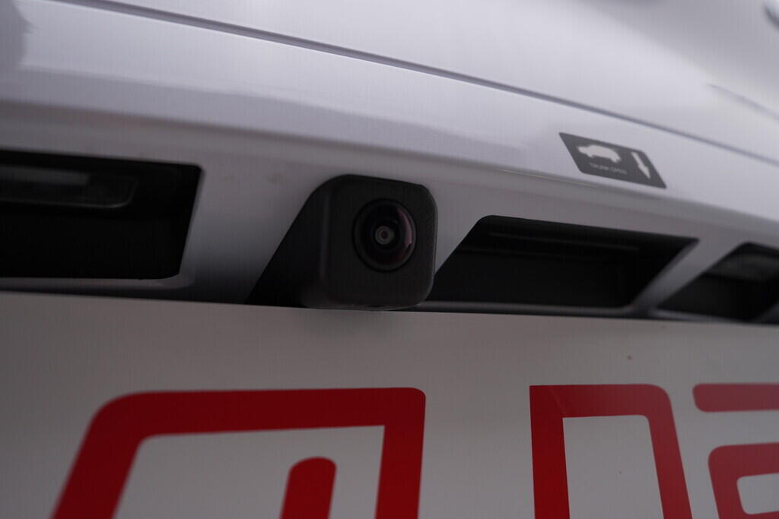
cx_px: 390
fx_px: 779
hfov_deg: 53.1
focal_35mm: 36
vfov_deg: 36.9
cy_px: 260
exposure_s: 1/80
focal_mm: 24
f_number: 4
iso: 125
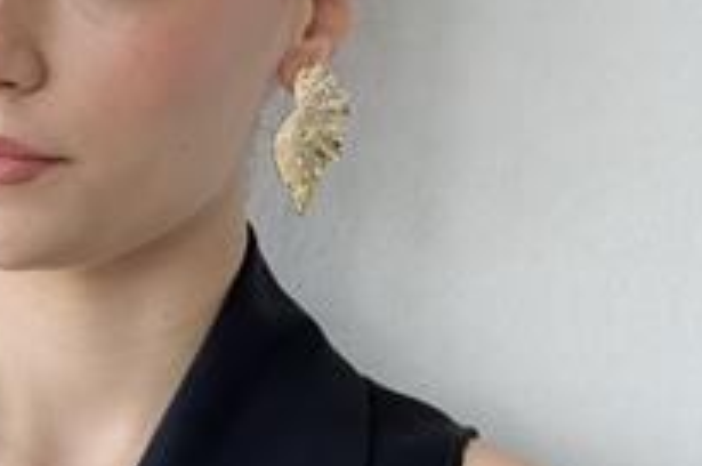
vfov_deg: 10.5
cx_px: 140
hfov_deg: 15.7
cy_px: 87
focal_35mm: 130
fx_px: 2531
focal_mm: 6.76
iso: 64
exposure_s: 1/275
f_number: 1.78
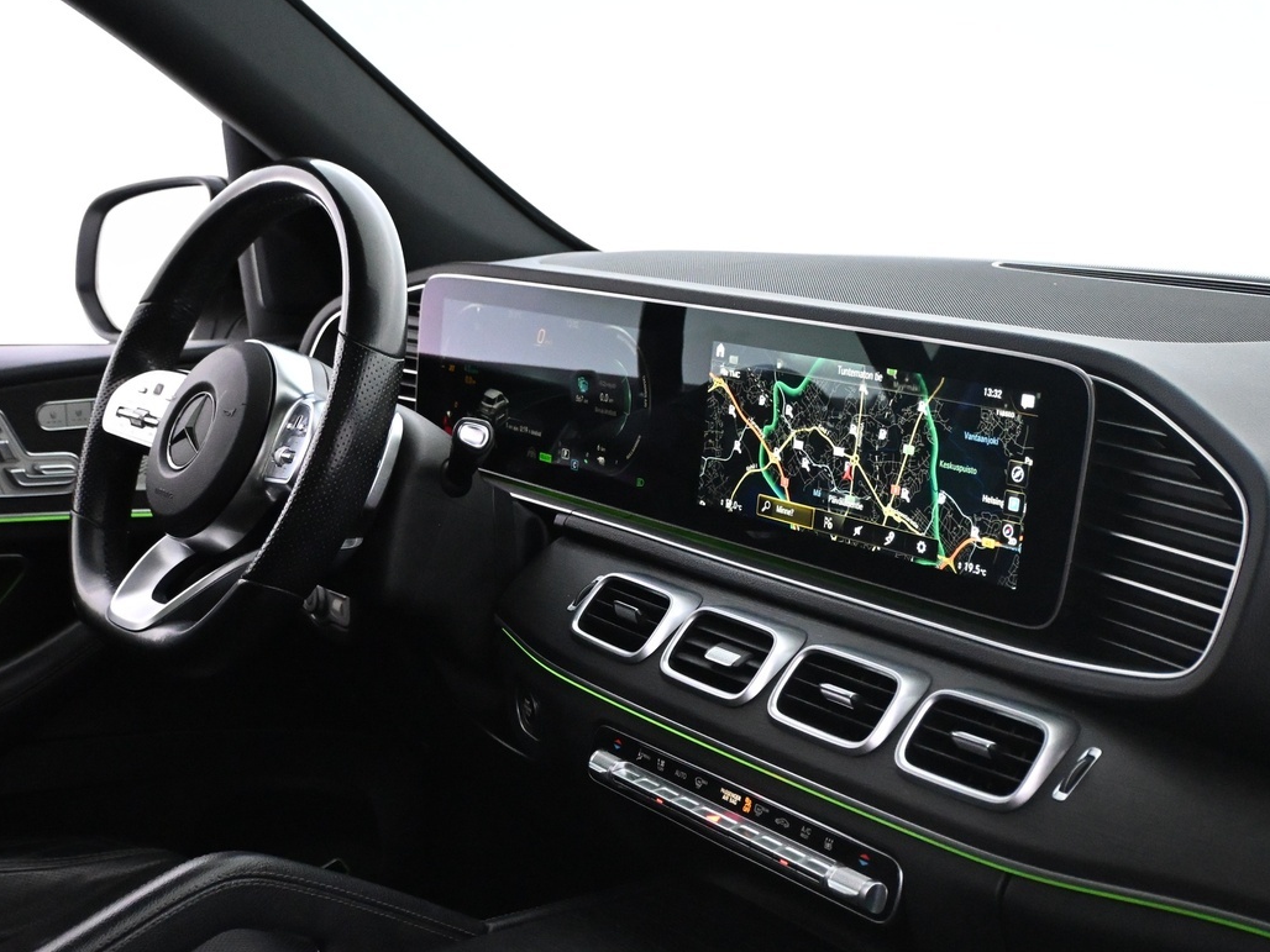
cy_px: 612
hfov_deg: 37.4
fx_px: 1876
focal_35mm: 51
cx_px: 652
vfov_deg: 28.4
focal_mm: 22.5
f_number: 4
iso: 5000
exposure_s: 1/60
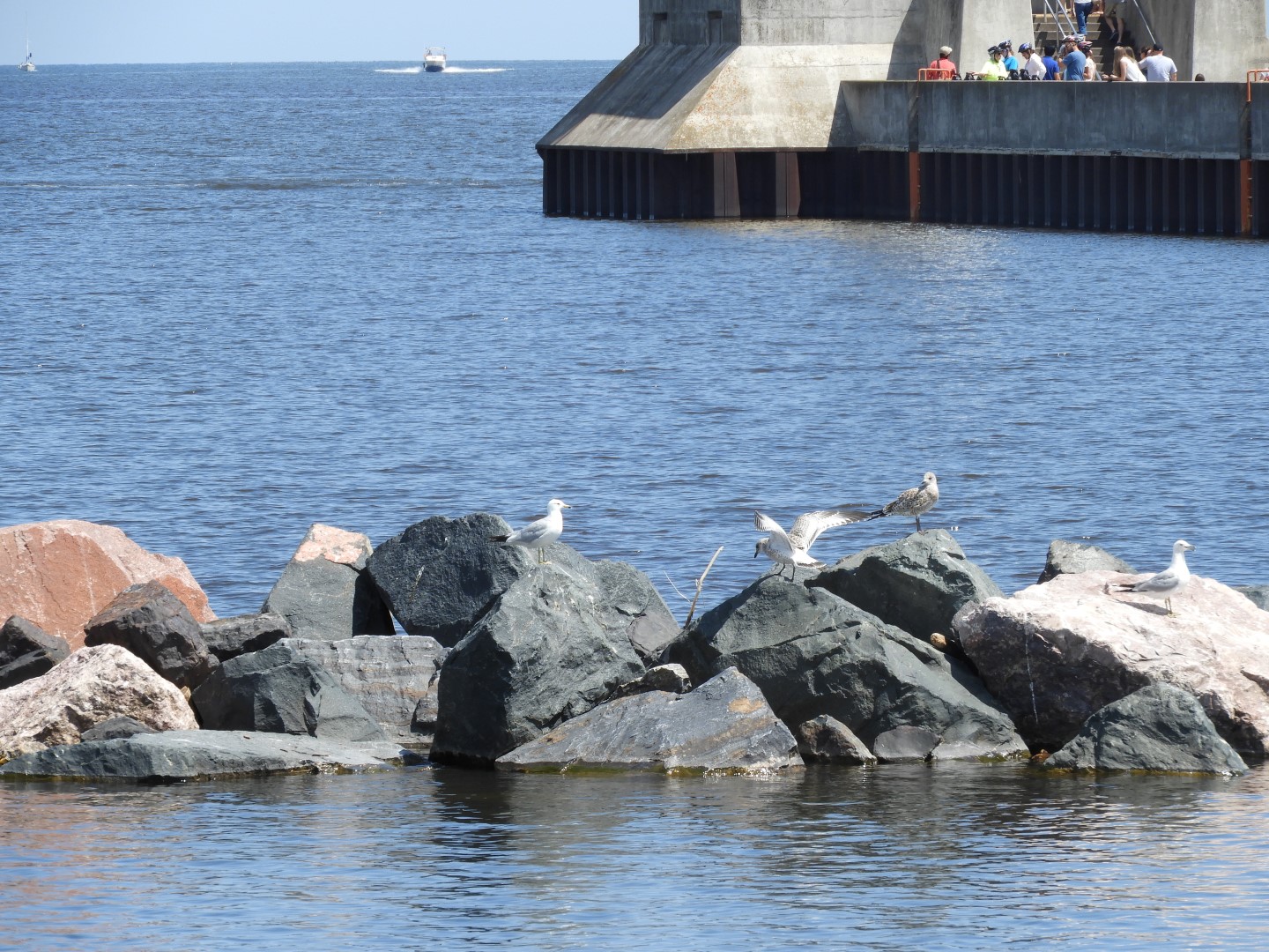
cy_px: 476
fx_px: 13197
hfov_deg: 5.5
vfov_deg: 4.1
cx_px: 634
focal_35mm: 360
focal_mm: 64.5
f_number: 5.6
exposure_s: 1/400
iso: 100
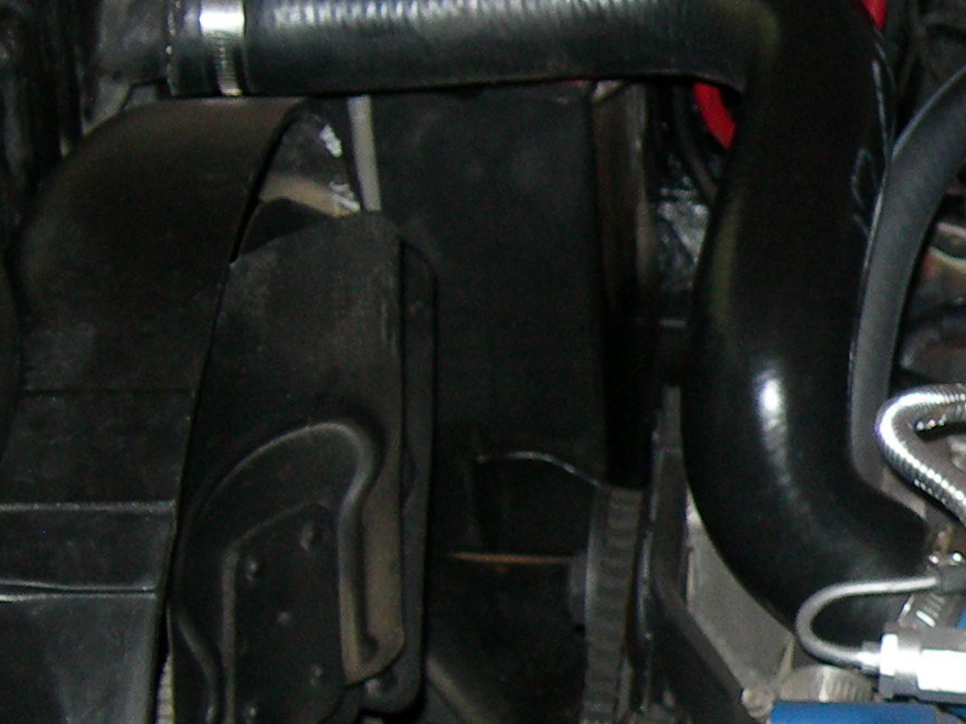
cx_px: 1434
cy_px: 606
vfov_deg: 8.3
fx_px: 4995
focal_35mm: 179
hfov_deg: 10.7
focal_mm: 10.6
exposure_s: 1/60.1
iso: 110
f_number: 3.2
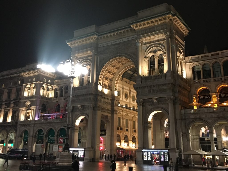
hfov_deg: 61.7
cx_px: 114
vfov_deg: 48.2
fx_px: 191
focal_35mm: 29
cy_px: 86
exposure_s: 1/17
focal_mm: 4.15
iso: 200
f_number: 2.2
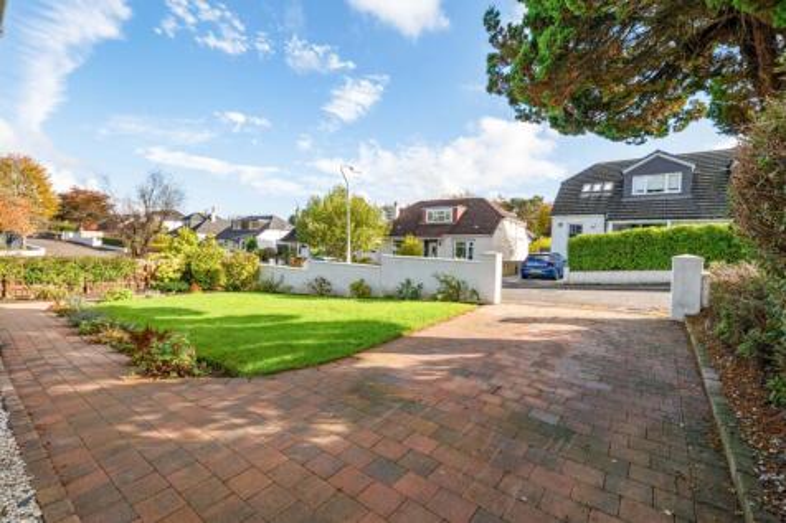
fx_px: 306
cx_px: 393
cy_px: 262
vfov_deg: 81.2
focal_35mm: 14
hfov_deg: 104.3
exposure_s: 1/1000
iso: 640
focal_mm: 14
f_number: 8
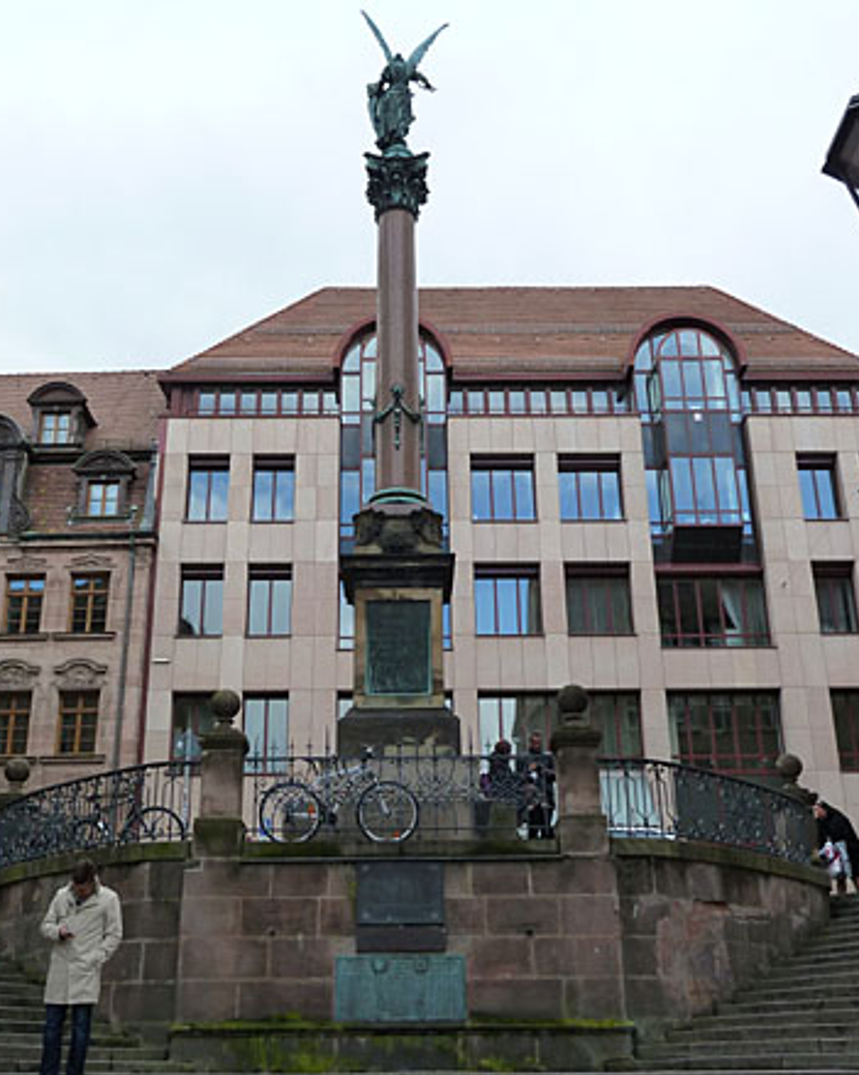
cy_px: 531
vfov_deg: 45.8
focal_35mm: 40
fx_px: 1272
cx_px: 389
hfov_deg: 37.3
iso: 125
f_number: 4
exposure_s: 1/160
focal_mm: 5
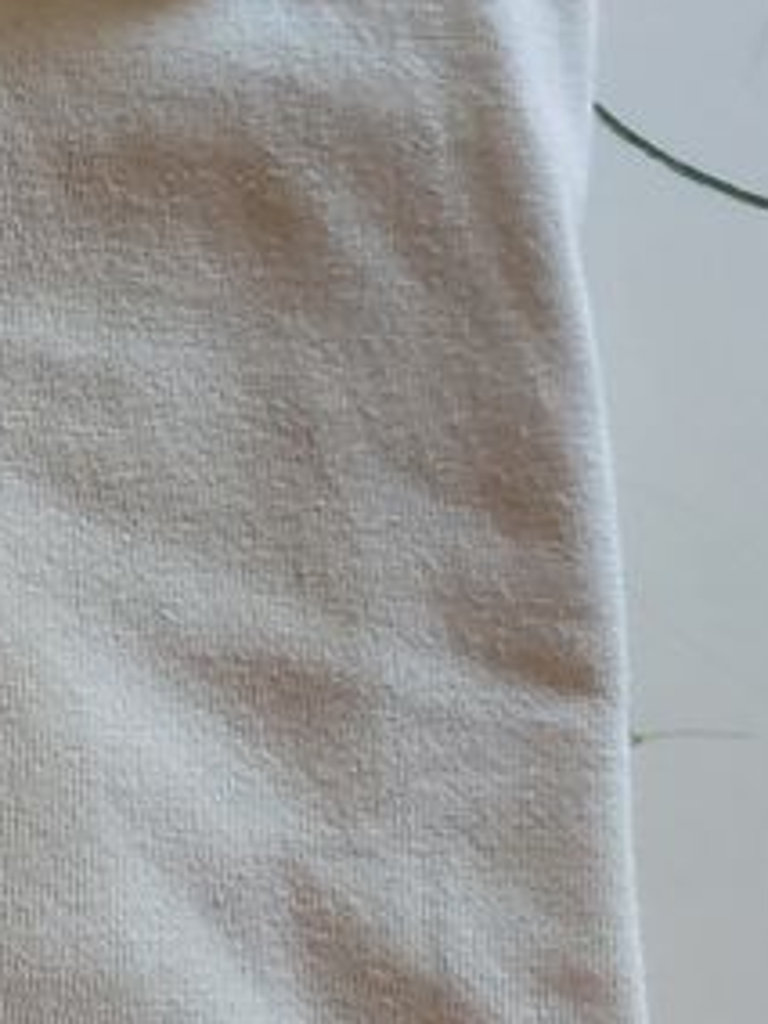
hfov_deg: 15.1
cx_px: -512
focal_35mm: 88
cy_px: 123
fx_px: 2603
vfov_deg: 21.8
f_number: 1.8
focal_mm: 5.23
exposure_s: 1/100
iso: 320
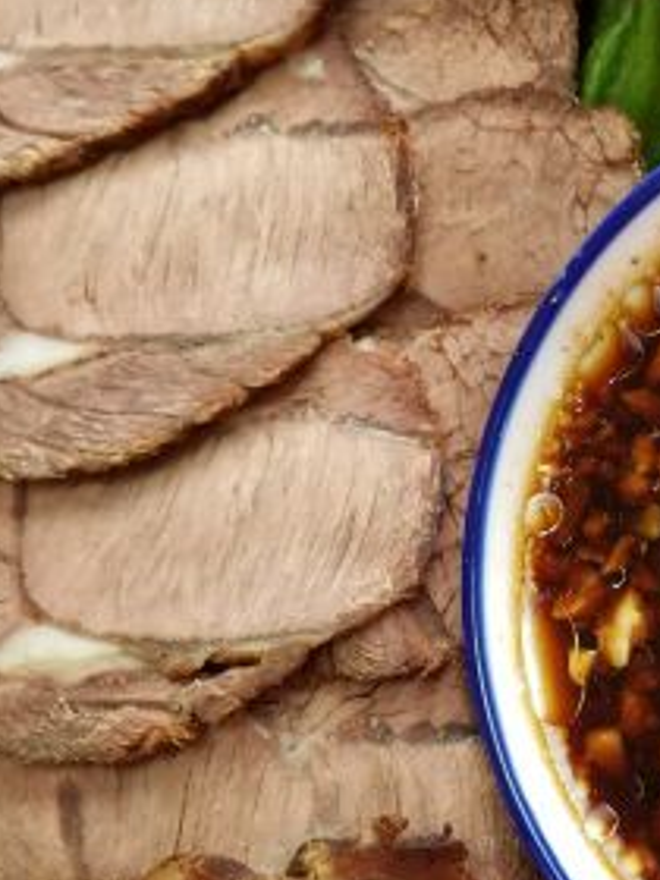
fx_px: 1652
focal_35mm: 65
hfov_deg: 22.0
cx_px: 602
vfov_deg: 29.8
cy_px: 431
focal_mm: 4.2
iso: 100
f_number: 1.7
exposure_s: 1/50
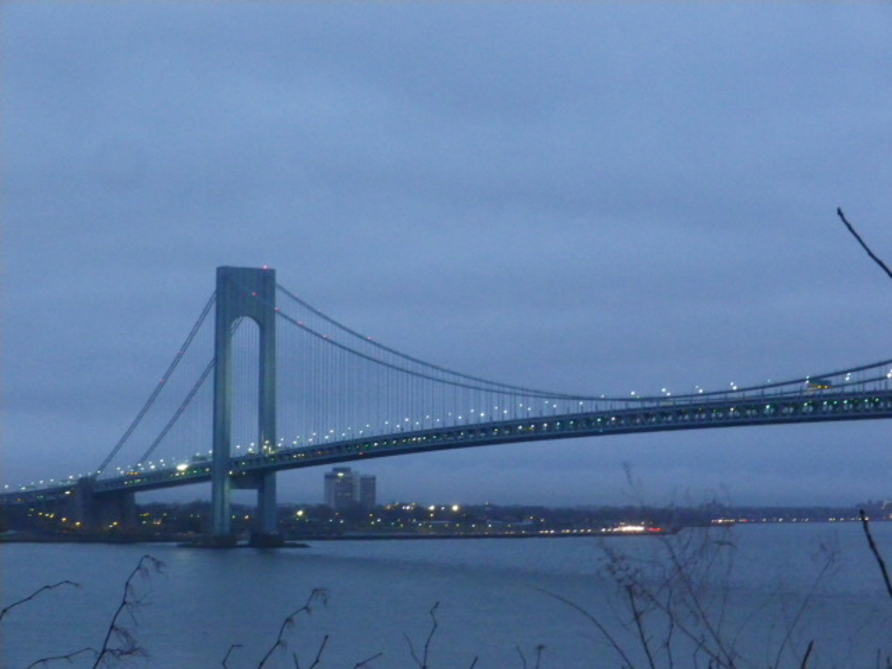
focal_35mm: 79
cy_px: 334
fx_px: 2036
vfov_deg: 18.7
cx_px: 446
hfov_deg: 24.7
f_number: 4.8
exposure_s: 1/15
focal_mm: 14.1
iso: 800
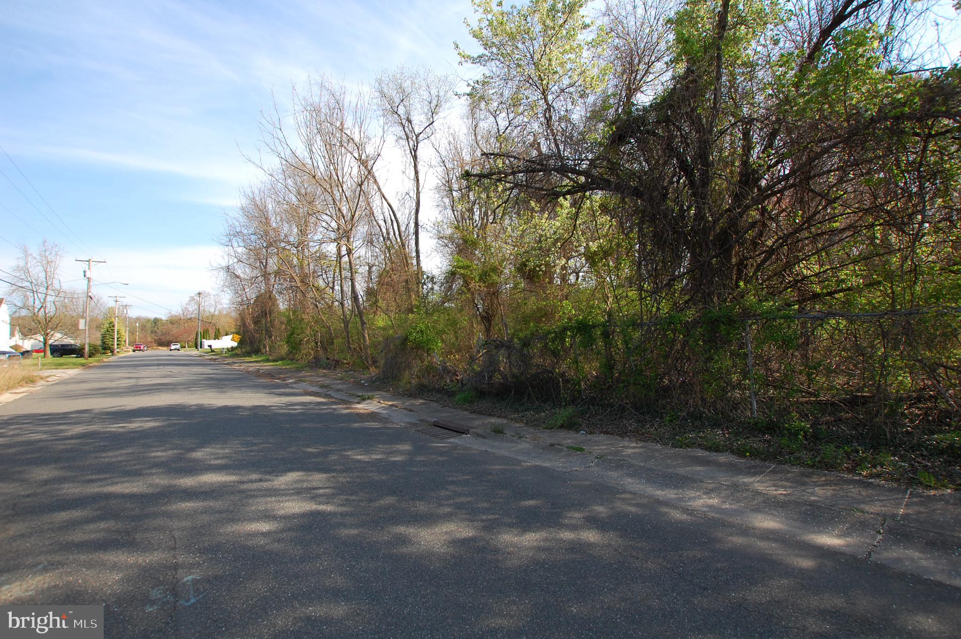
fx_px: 400
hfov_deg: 100.4
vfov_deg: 77.2
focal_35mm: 15
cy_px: 320
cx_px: 480
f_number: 7.1
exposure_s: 1/200
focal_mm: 10
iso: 200
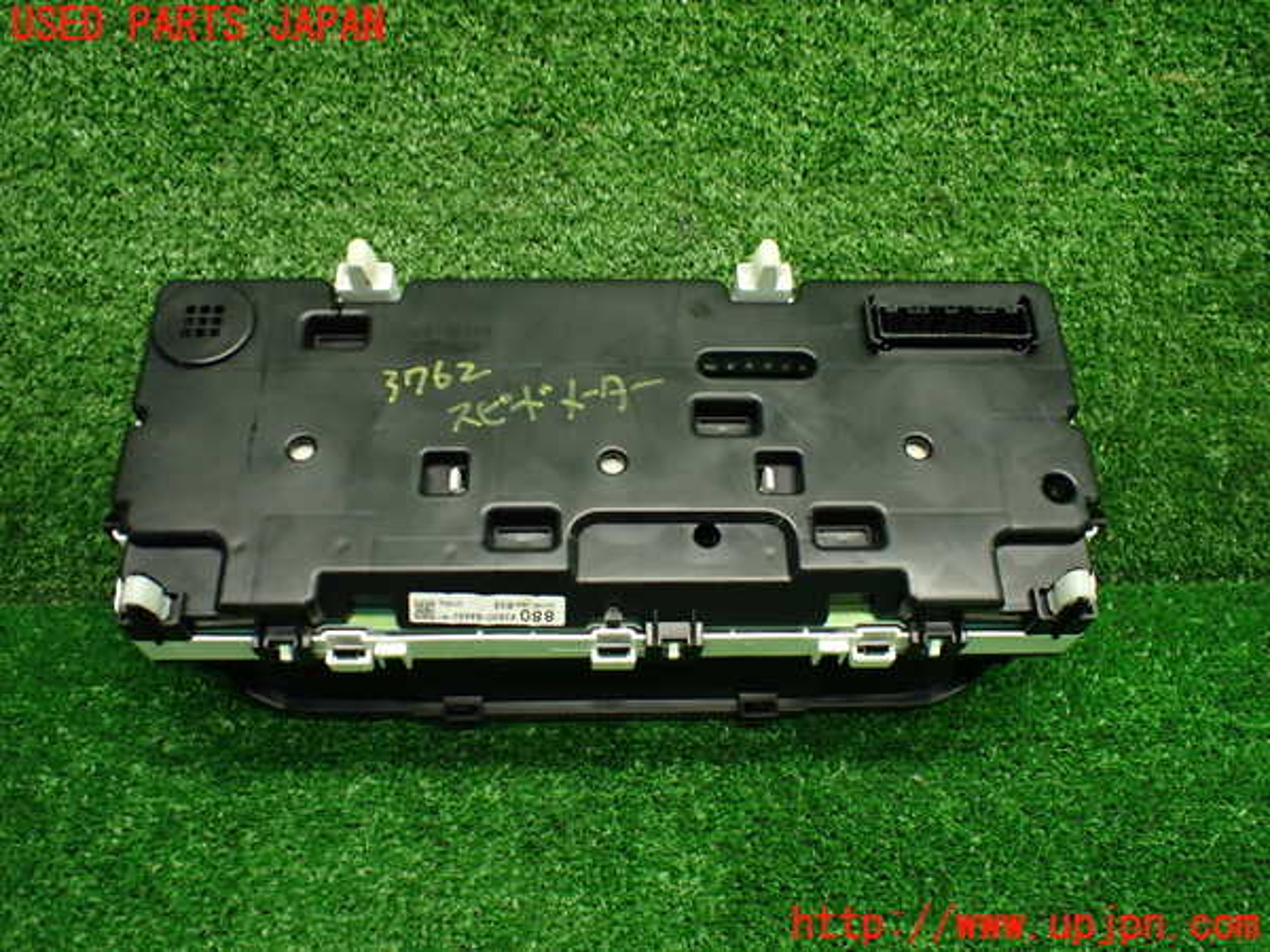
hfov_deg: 60.0
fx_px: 1101
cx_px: 635
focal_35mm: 30
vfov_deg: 46.8
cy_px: 476
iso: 500
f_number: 2.3
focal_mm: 5.4
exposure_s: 1/125
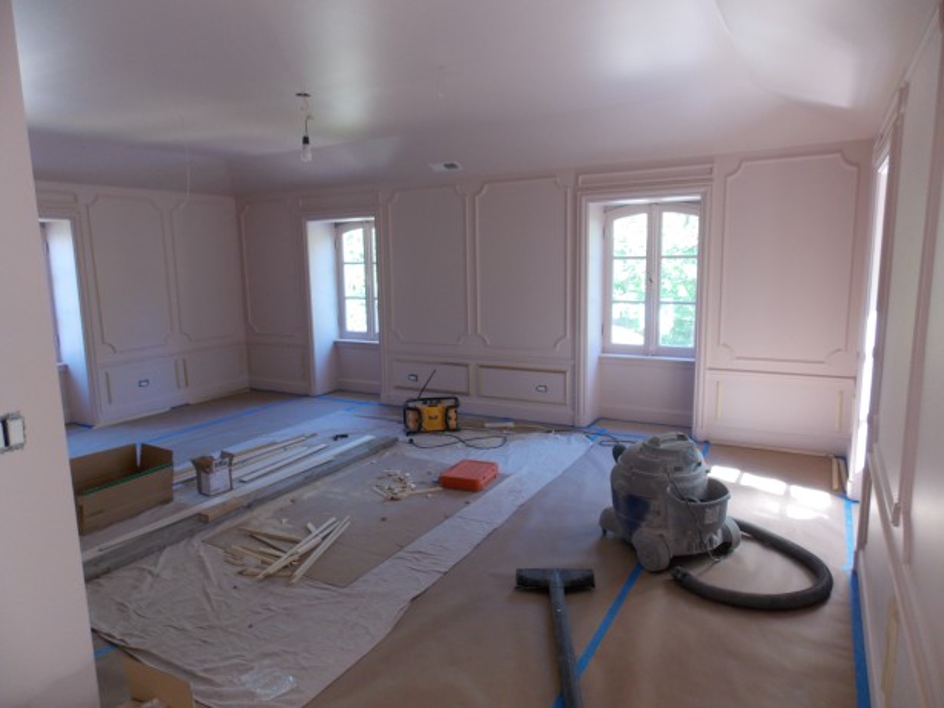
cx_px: 472
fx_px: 627
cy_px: 354
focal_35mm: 23
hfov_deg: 73.9
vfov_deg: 58.9
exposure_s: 1/30
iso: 125
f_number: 3.1
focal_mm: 4
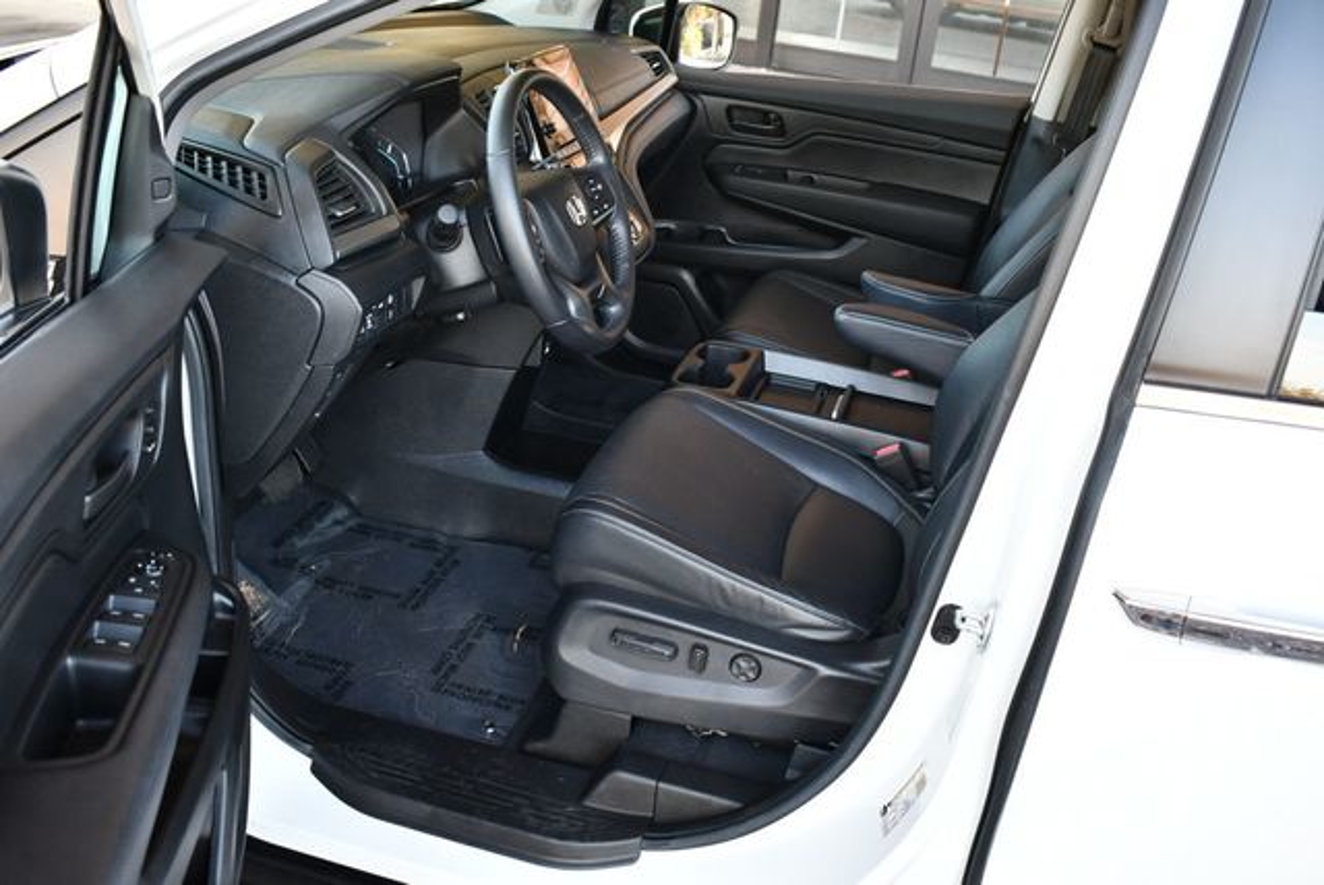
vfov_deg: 36.9
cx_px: 662
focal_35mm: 36
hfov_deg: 53.1
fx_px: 1325
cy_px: 442
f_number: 3.5
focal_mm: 18
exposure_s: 1/200
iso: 800
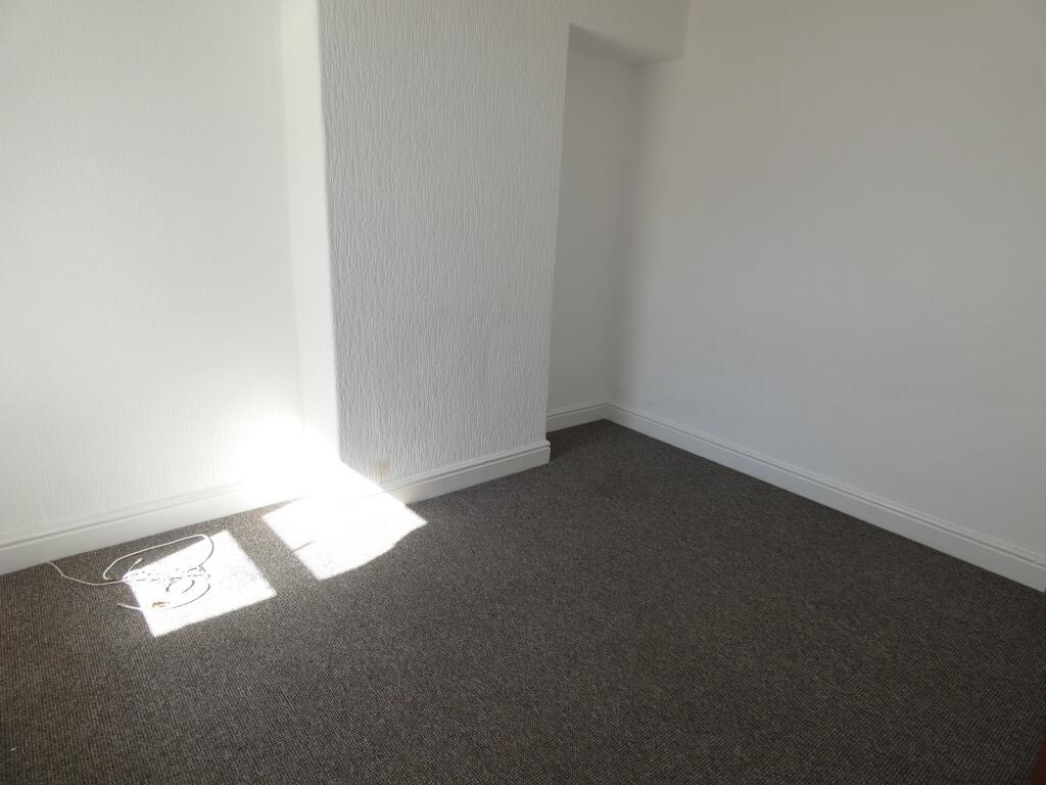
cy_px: 392
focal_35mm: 20
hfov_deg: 81.7
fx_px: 604
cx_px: 523
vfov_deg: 66.0
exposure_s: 1/160
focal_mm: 3.6
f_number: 2.8
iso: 80
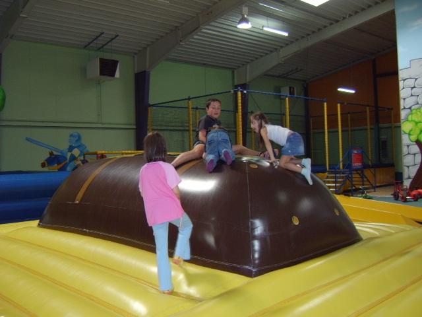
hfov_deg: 58.4
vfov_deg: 45.4
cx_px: 211
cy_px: 158
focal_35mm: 31
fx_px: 378
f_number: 2.7
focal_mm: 8.13
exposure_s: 1/30
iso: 141
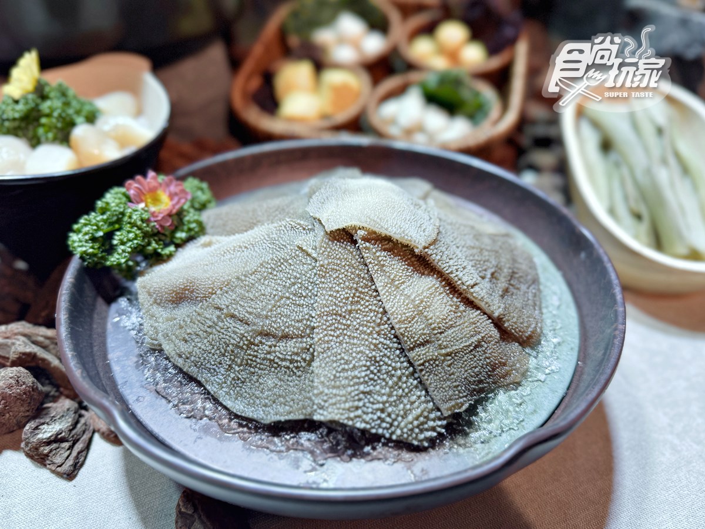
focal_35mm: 24
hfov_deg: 71.6
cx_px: 352
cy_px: 264
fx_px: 489
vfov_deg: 56.8
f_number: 1.78
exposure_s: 1/120
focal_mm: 6.76
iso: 100
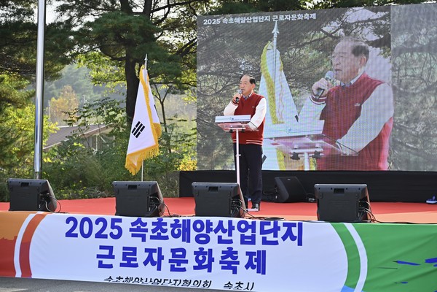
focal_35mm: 78
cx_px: 218
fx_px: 947
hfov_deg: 26.0
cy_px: 146
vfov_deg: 17.5
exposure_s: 1/640
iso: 100
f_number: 4
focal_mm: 78
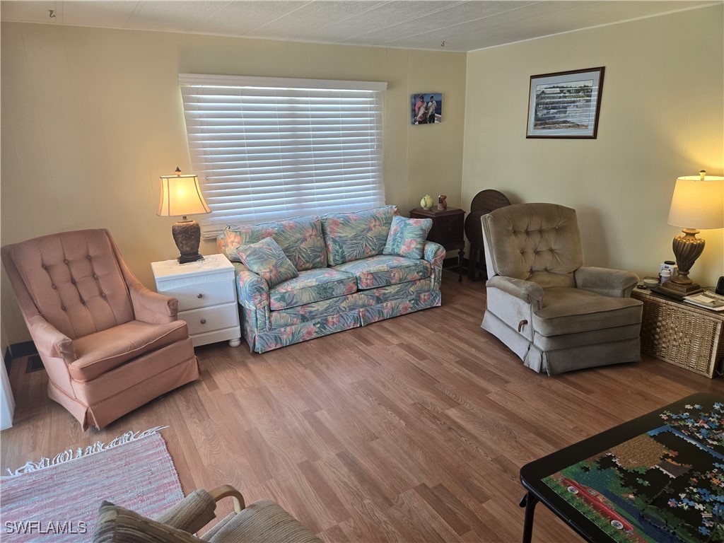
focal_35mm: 23
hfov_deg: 73.9
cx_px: 362
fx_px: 481
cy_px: 272
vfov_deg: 58.9
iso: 160
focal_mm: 5.4
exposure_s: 1/120
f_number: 1.8
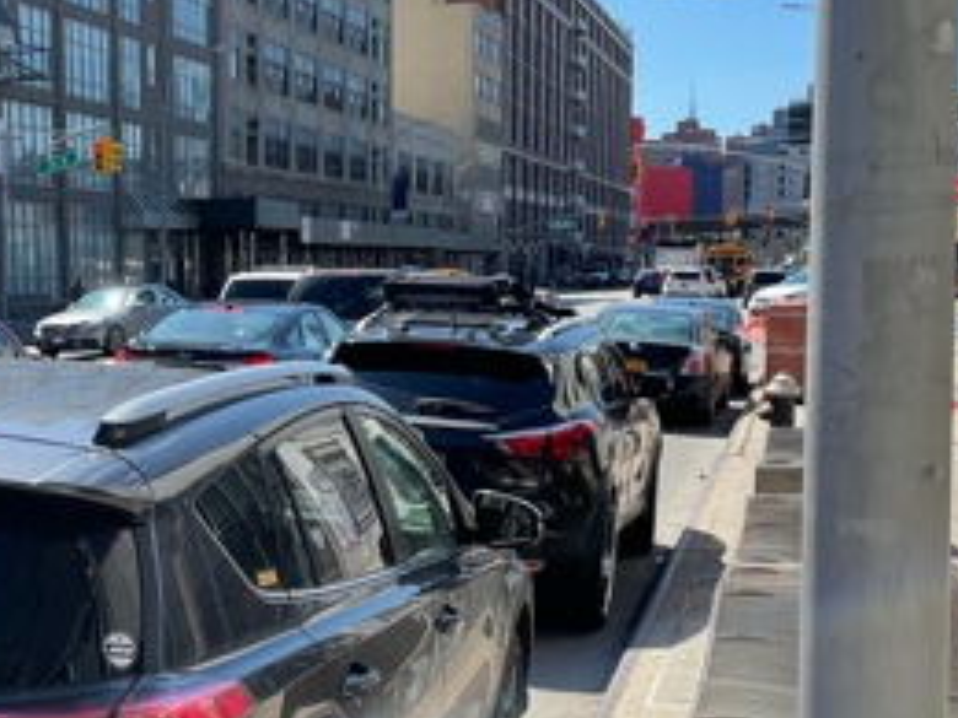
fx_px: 1771
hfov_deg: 29.2
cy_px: 519
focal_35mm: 64
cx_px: 125
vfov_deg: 22.8
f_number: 1.6
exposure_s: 1/2174
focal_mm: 4.2
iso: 32
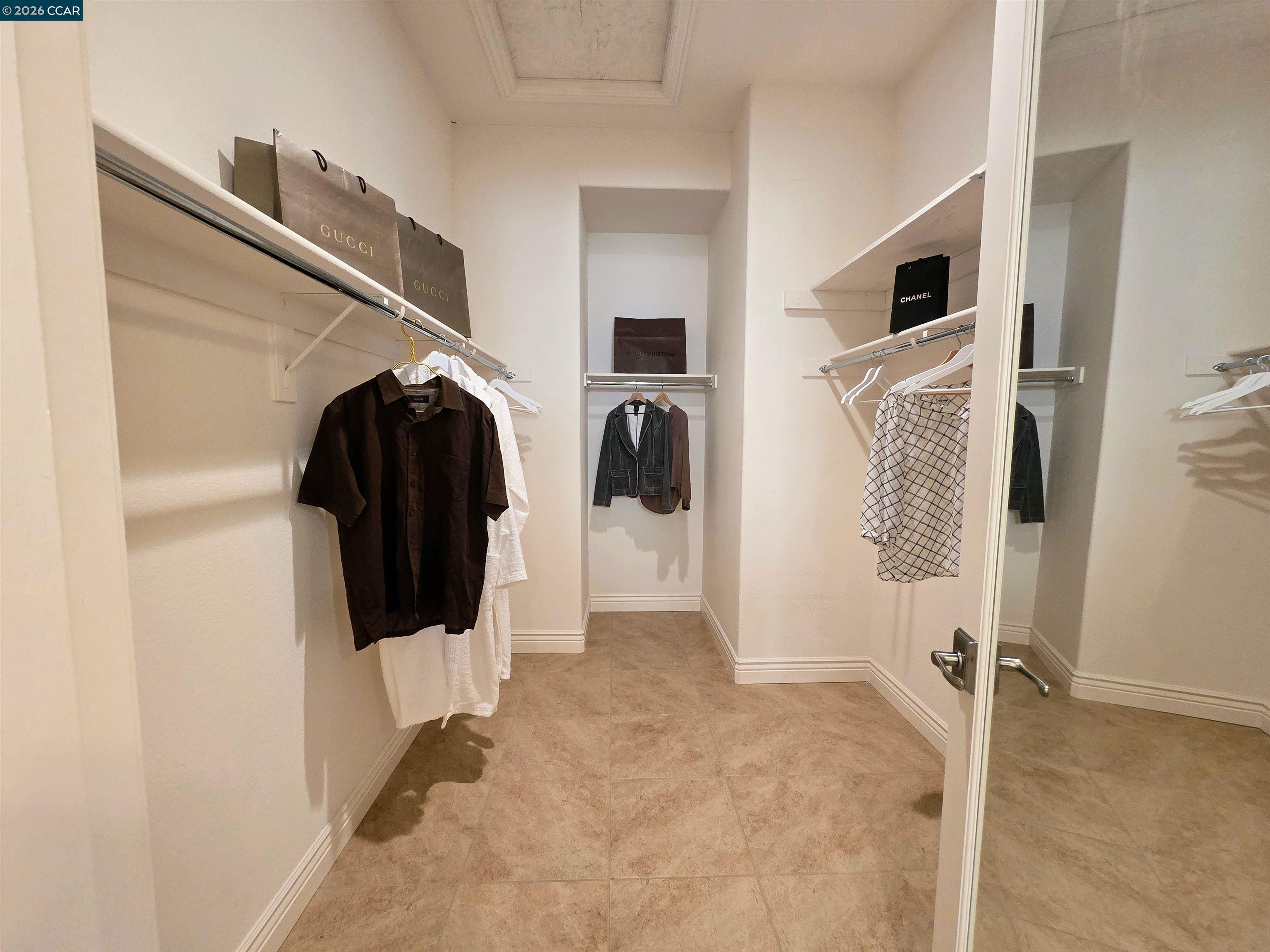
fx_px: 477
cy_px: 476
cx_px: 635
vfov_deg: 89.9
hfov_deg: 106.2
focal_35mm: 13
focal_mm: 2.2
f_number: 2.2
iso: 400
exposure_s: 1/60
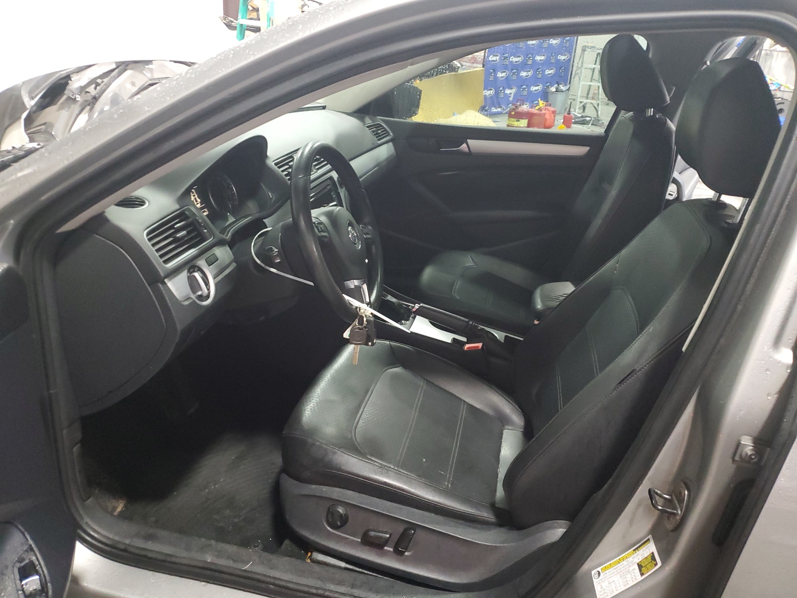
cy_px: 299
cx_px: 398
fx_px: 599
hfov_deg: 67.3
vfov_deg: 53.1
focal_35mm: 26
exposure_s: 1/24
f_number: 1.5
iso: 332
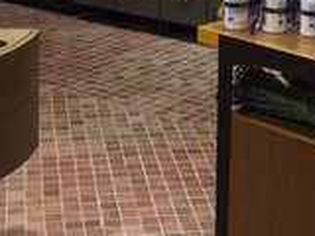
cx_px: 166
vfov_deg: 12.3
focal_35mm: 112
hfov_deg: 17.6
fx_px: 1019
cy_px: -171
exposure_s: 1/60
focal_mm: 4.15
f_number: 2.2
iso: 32
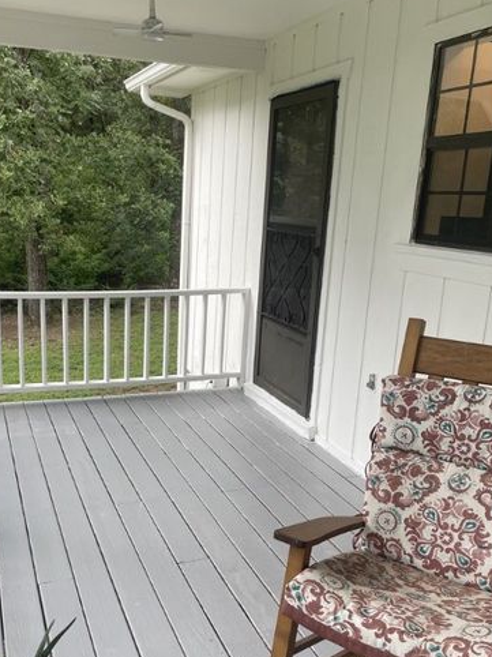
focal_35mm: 36
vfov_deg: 51.2
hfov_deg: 39.6
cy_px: 380
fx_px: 683
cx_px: 215
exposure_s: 1/153
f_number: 1.6
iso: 32
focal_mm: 4.2
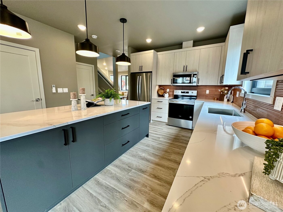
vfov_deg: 85.7
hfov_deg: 102.1
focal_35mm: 14
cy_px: 106
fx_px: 114
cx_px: 142
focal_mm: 2.22
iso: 200
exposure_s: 1/120
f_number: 2.2
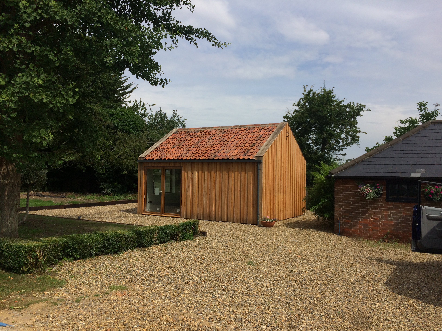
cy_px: 166
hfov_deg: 61.7
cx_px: 221
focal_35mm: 29
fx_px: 370
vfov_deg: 48.2
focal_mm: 4.15
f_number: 2.2
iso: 32
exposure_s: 1/3165
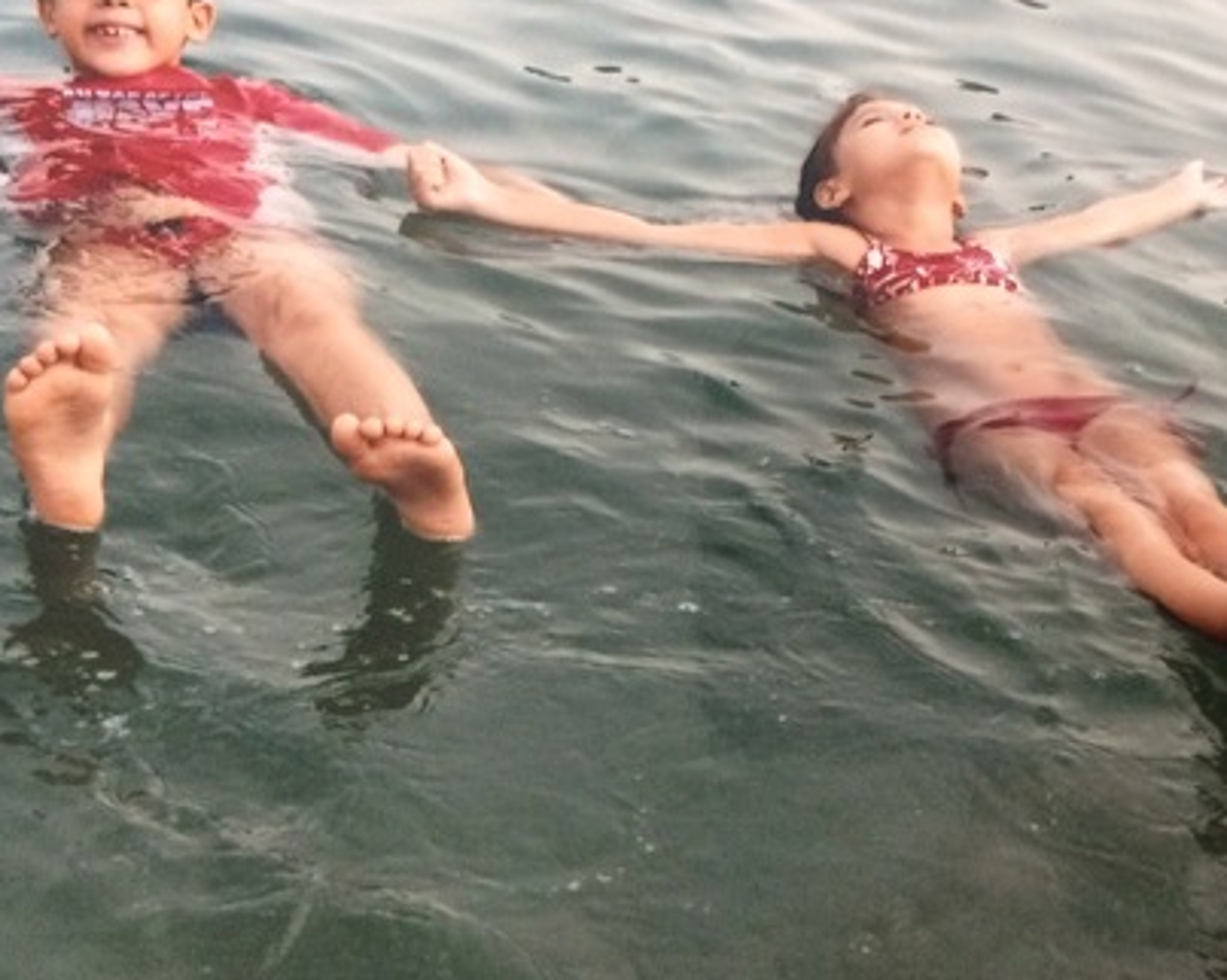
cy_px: 542
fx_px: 1633
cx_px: 776
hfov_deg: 40.8
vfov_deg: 33.4
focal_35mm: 45
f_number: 2.2
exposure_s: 1/24
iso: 320
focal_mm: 4.15
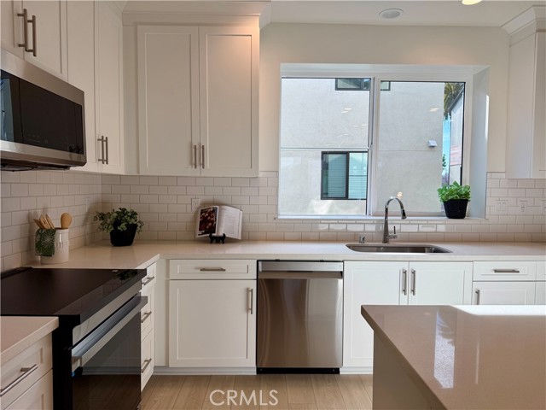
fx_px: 379
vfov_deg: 56.8
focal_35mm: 24
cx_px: 273
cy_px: 205
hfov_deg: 71.6
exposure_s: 1/521
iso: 80
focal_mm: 6.76
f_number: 1.78
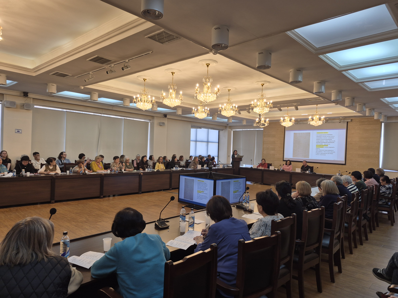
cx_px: 199
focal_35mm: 23
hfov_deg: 73.9
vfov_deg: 58.9
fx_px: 264
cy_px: 149
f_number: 1.8
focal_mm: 5.4
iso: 50
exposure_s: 1/100
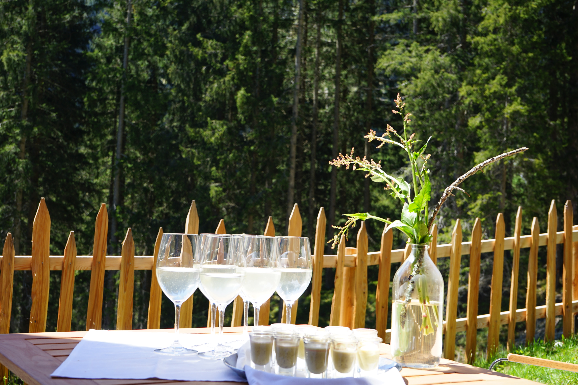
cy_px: 188
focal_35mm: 53
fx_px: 851
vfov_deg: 25.5
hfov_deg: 37.5
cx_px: 266
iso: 100
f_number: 8
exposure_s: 1/80
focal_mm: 49
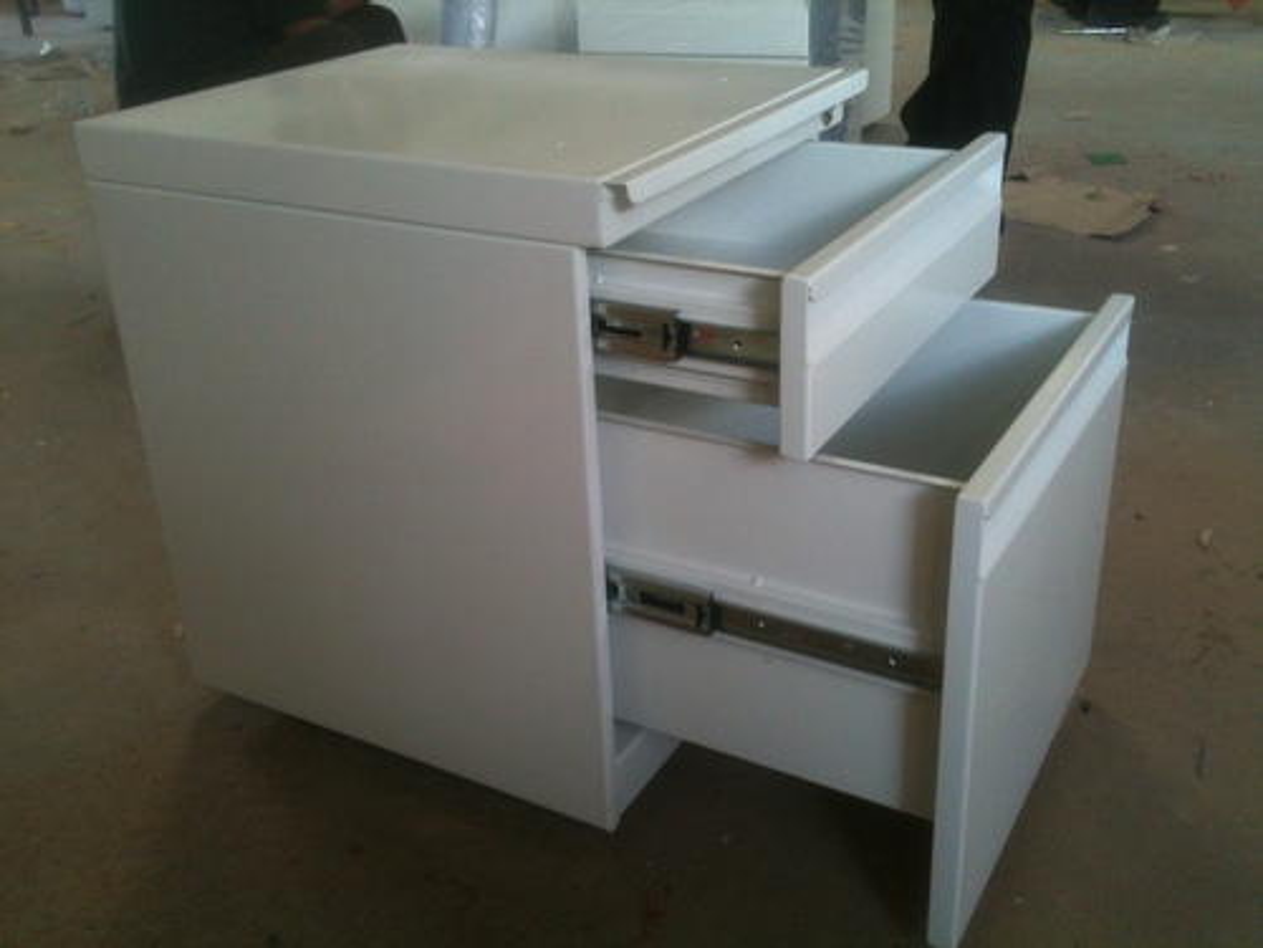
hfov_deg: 52.6
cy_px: 474
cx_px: 632
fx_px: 1277
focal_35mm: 35
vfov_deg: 40.7
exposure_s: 1/33
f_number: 2.8
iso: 100
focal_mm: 3.85
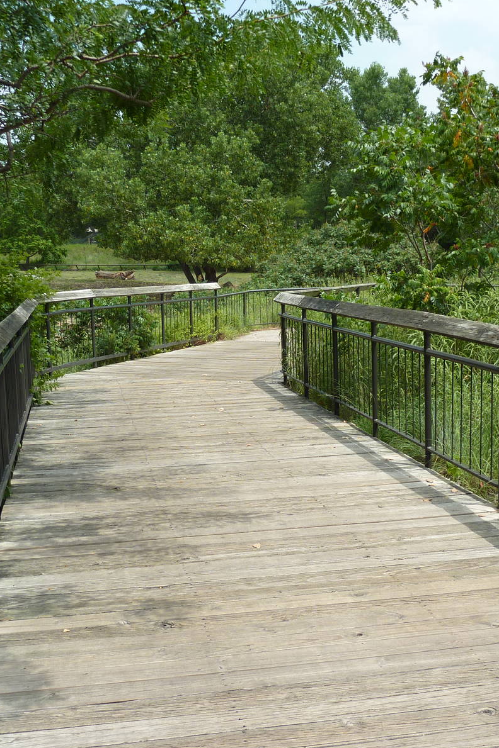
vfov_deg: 46.4
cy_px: 374
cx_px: 236
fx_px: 874
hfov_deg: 31.9
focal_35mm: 42
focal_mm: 5
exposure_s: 1/500
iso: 80
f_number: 3.4
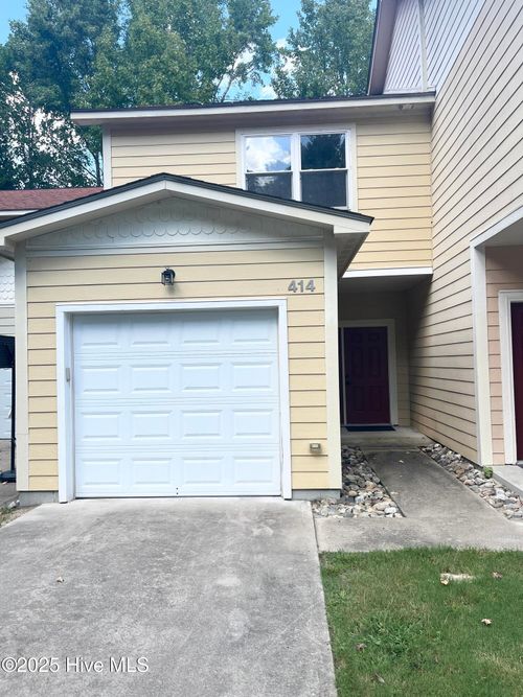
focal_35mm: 26
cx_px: 262
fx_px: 524
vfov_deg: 67.3
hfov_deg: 53.0
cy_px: 348
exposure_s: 1/898
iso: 50
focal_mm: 5.1
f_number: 1.6
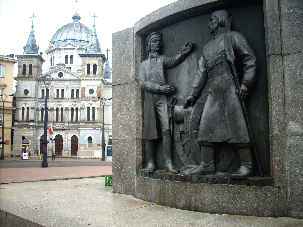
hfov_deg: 50.1
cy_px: 114
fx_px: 324
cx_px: 152
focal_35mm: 37
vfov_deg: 38.7
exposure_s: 1/261
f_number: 2.8
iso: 64
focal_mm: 6.2
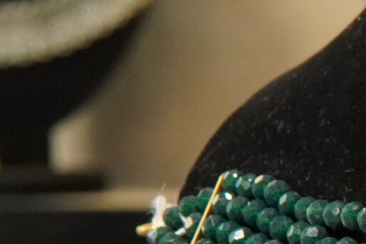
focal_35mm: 225
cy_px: 275
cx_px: 806
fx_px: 2287
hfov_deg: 8.5
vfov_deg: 6.1
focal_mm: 30
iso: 2000
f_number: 8
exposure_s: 1/80
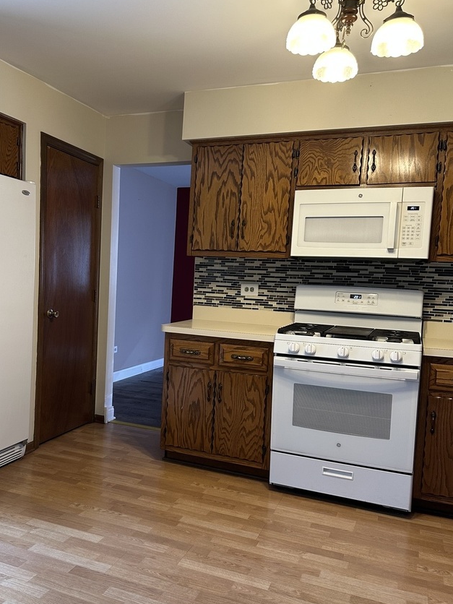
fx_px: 541
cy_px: 314
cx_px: 165
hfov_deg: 45.0
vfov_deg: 58.3
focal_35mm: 31
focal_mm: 6.86
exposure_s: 1/60
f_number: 1.78
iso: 160
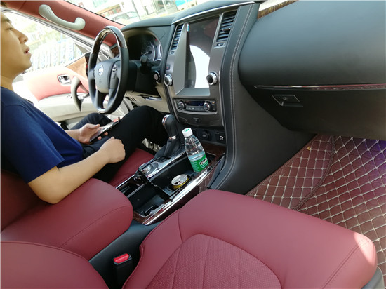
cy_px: 144
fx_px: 301
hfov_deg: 65.3
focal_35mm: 27
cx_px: 193
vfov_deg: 51.3
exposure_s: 1/100
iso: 64
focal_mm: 3.83
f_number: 1.8
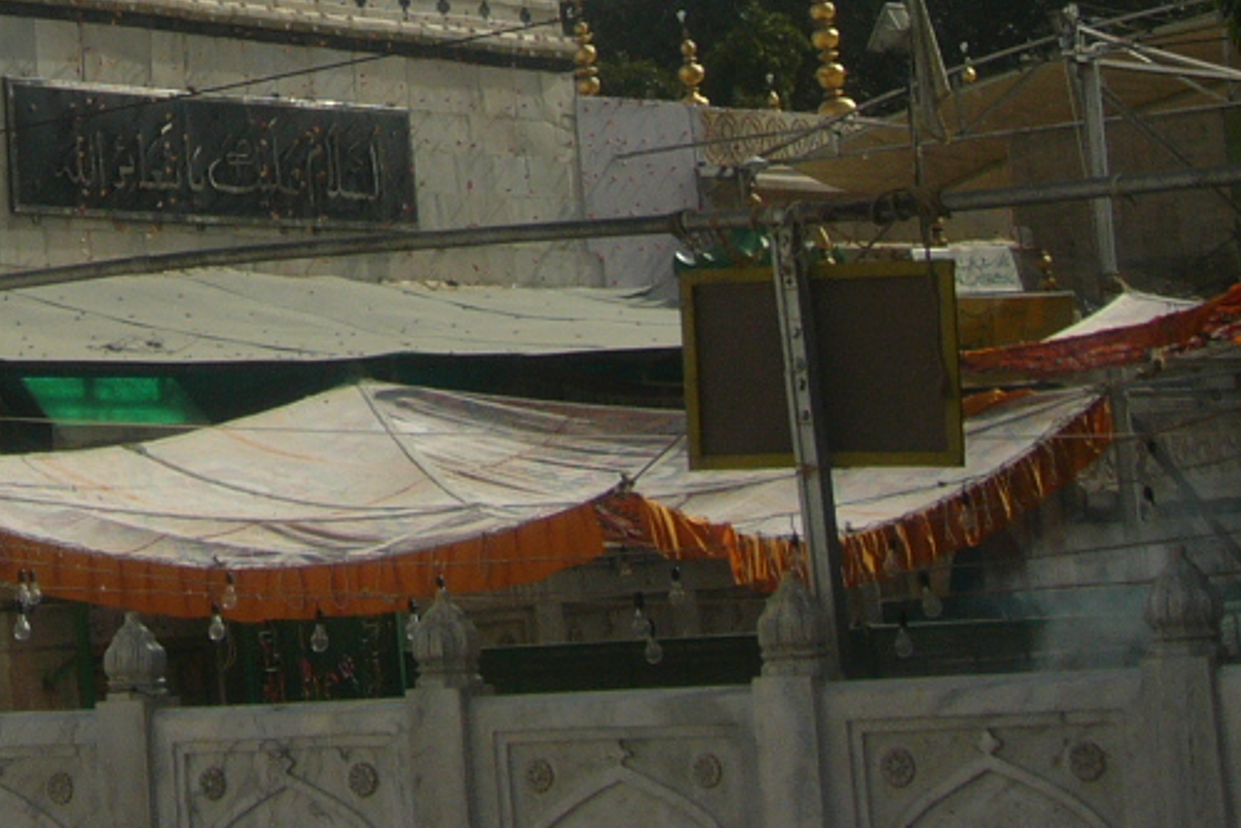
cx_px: -276
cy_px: -361
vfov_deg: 11.0
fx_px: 4138
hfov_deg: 16.3
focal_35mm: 120
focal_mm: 7.5
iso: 50
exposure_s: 1/250
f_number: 9
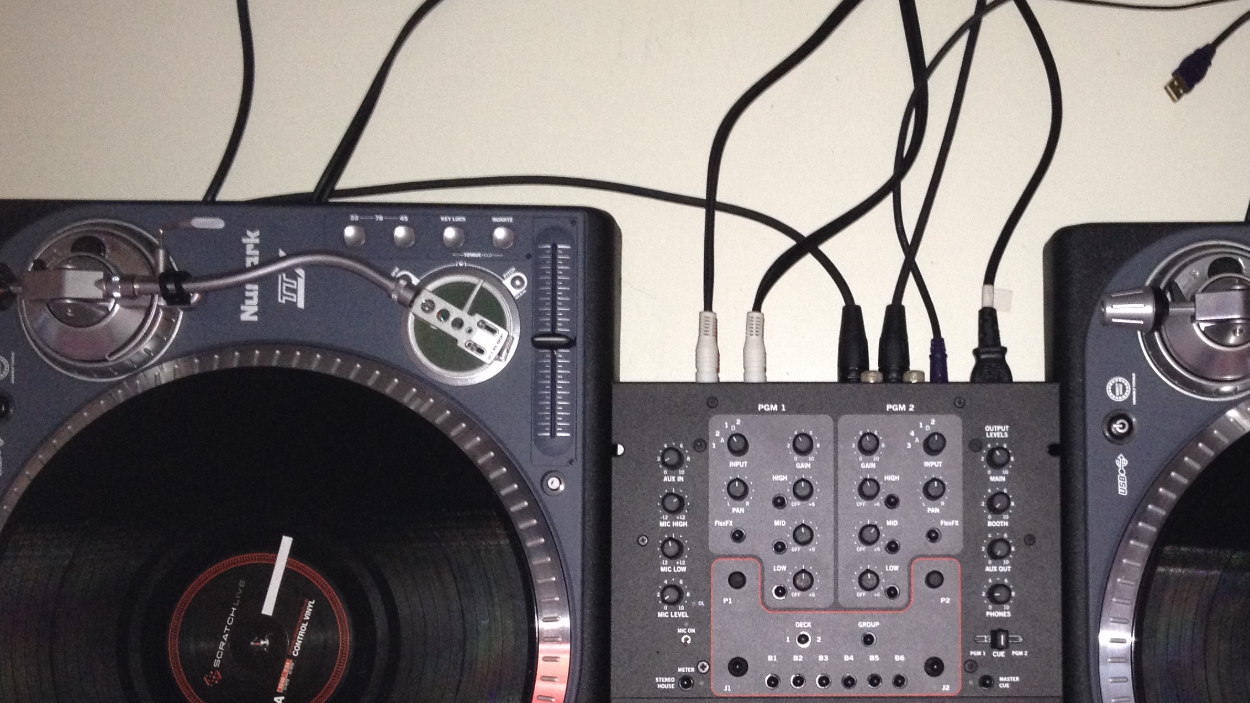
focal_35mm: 55
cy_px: 515
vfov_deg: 21.7
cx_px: 817
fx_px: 1823
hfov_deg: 37.5
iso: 200
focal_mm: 4.28
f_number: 2.4
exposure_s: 1/16
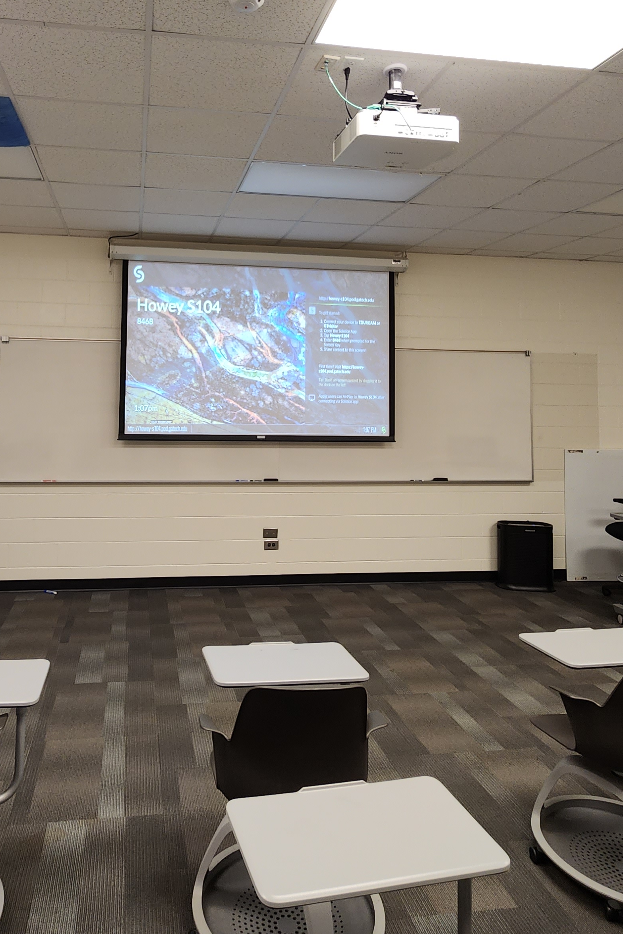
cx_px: 224
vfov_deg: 75.0
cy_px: 359
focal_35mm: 23
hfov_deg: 54.3
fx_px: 597
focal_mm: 2.2
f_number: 2.2
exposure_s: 1/60
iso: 160
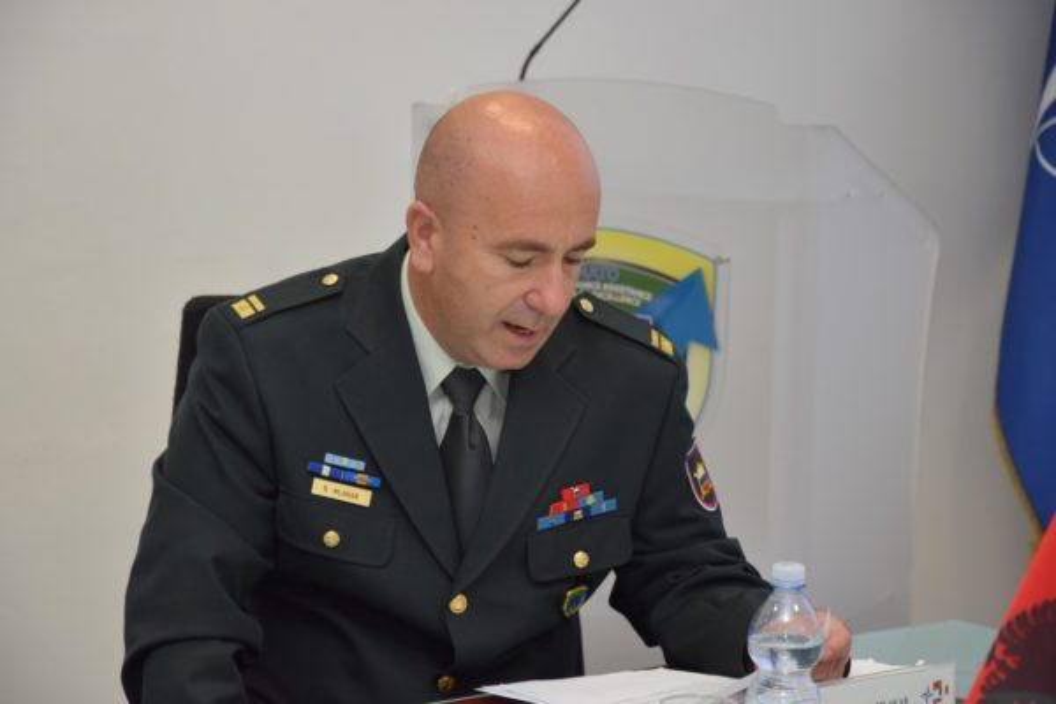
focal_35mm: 135
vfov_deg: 10.2
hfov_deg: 15.2
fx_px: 3960
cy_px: 352
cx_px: 528
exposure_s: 1/125
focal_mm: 90
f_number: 5.6
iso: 1600
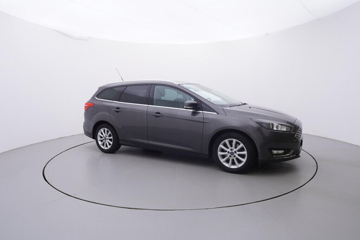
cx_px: 180
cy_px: 120
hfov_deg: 77.3
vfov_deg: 56.2
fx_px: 225
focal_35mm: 22
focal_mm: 15
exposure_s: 1/80
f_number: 5
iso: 200
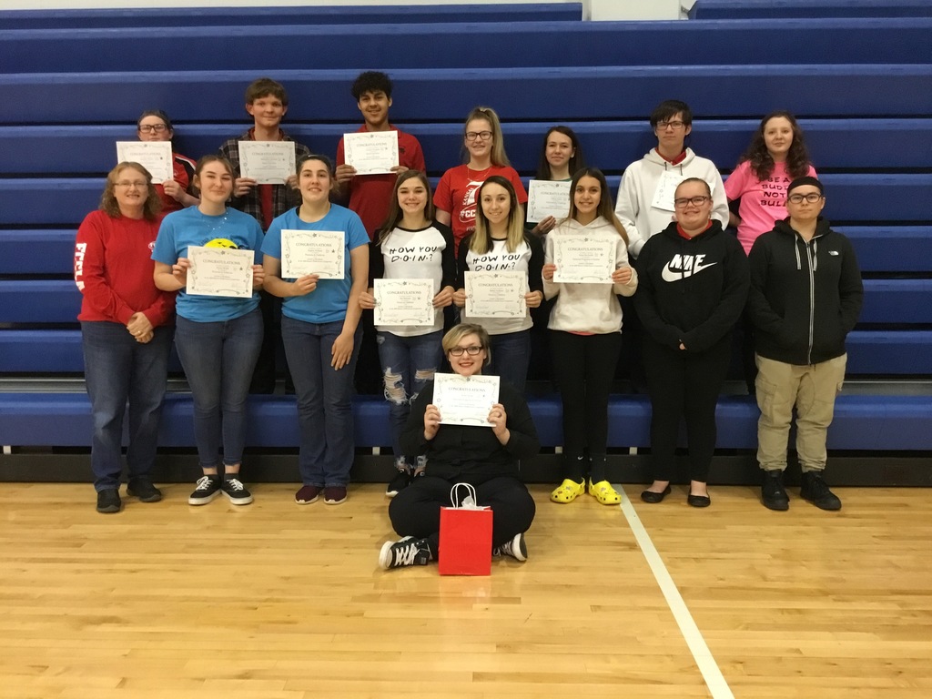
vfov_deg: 45.4
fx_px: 835
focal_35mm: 31
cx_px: 466
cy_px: 350
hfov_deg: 58.4
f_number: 2.4
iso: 200
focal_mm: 3.3
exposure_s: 1/30
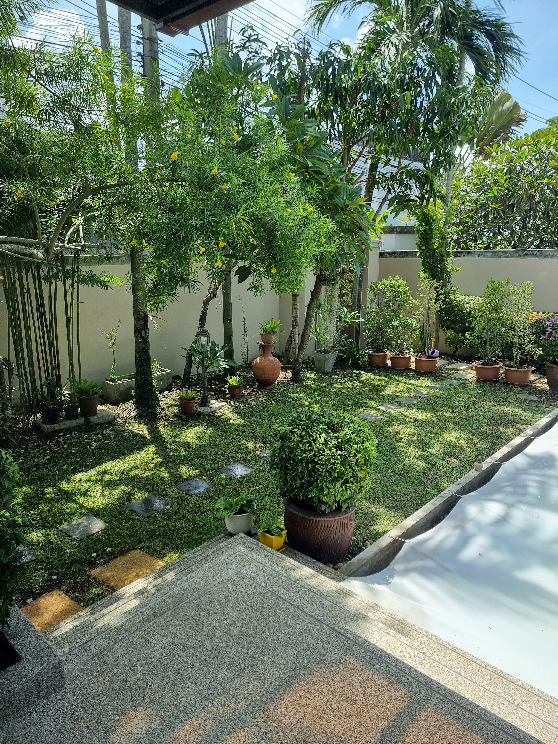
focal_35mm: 24
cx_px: 279
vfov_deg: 71.6
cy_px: 372
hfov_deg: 56.8
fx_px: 516
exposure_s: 1/390
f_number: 1.8
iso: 50
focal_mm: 6.7
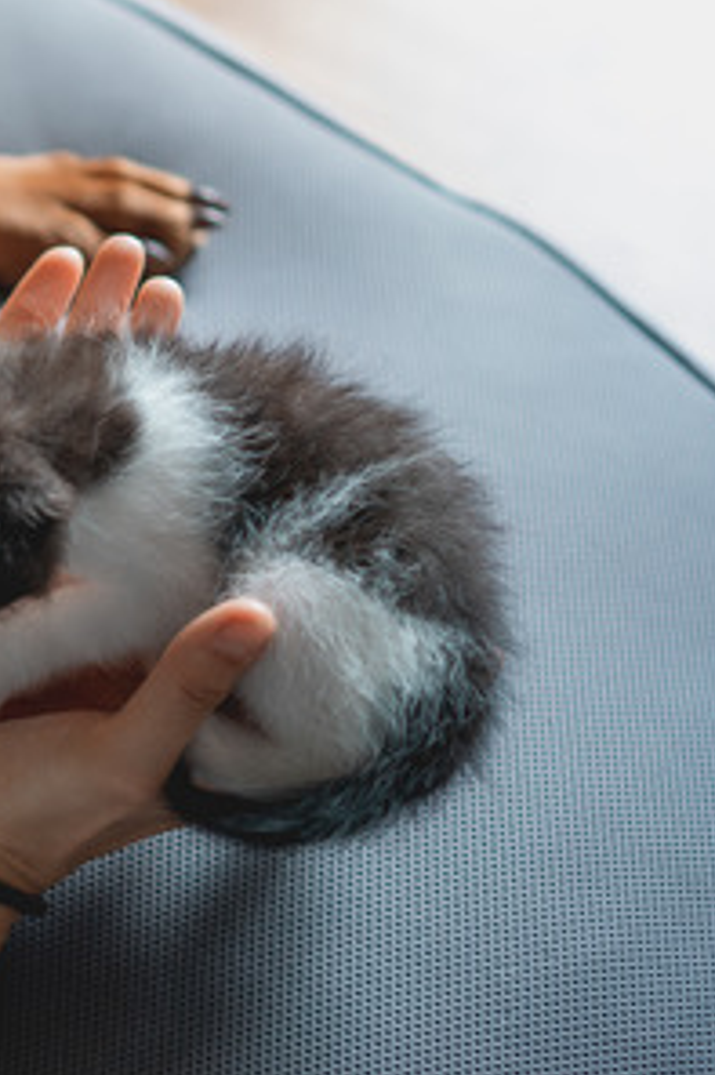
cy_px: 298
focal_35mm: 145
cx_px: -519
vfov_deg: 14.1
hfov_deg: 9.1
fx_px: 4325
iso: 200
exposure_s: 1/125
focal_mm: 55
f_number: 2.2
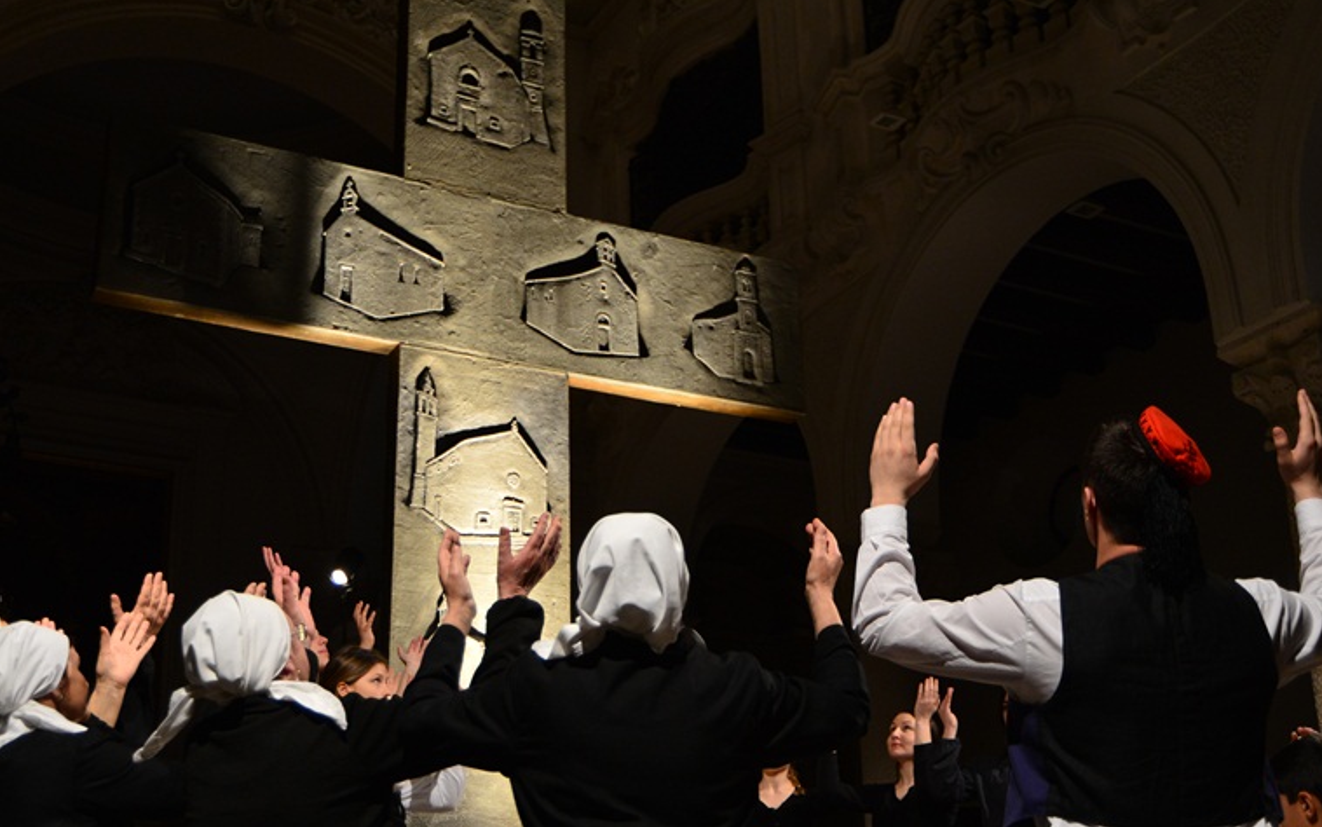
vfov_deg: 28.0
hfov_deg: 43.5
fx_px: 1658
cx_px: 617
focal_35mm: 46
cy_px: 460
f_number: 4.2
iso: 1600
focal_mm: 38
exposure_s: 1/80
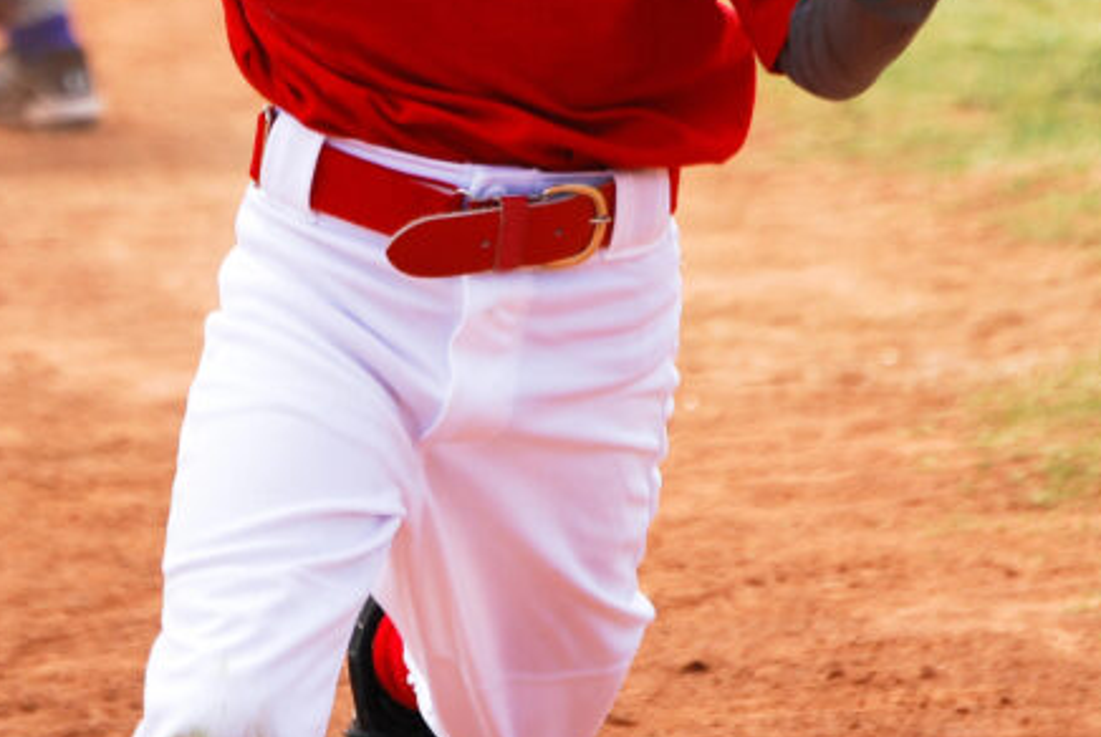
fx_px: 14552
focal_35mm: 475
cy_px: -82
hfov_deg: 4.3
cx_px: 593
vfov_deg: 2.9
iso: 200
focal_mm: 135
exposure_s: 1/800
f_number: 5
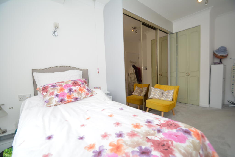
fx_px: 98
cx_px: 118
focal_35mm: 15
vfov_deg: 77.4
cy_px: 78
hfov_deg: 100.4
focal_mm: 10
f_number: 4
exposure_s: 1/60
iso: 360
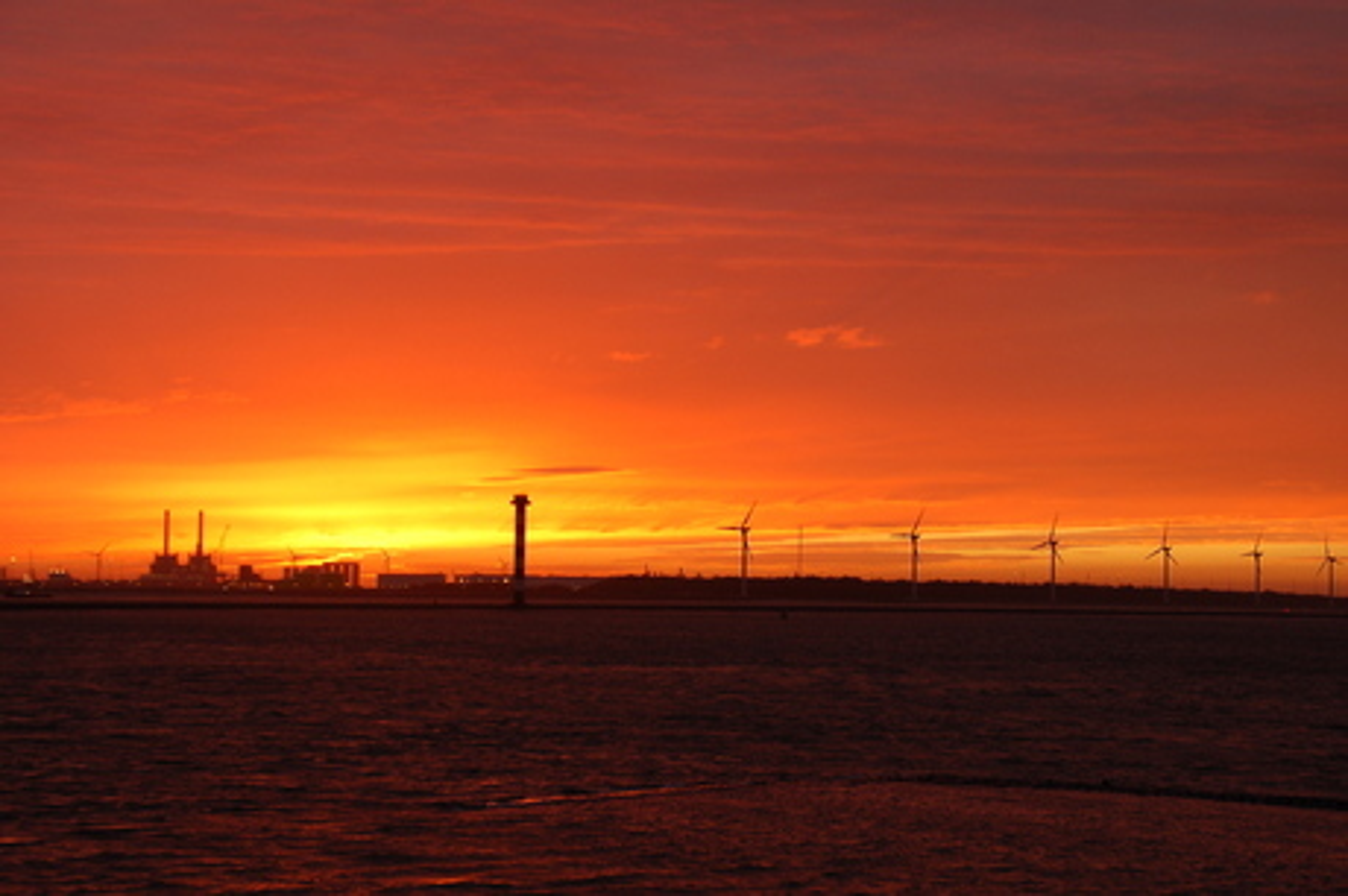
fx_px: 2806
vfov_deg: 18.2
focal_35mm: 75
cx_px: 674
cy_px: 448
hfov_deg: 27.0
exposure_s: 1/40
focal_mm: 50
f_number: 7.1
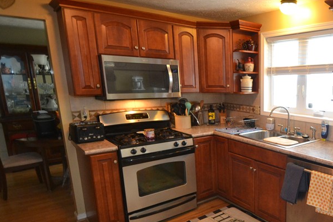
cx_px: 270
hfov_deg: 61.4
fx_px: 250
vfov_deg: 47.4
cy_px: 141
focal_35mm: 27
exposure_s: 1/60
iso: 1250
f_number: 3.5
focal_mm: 10
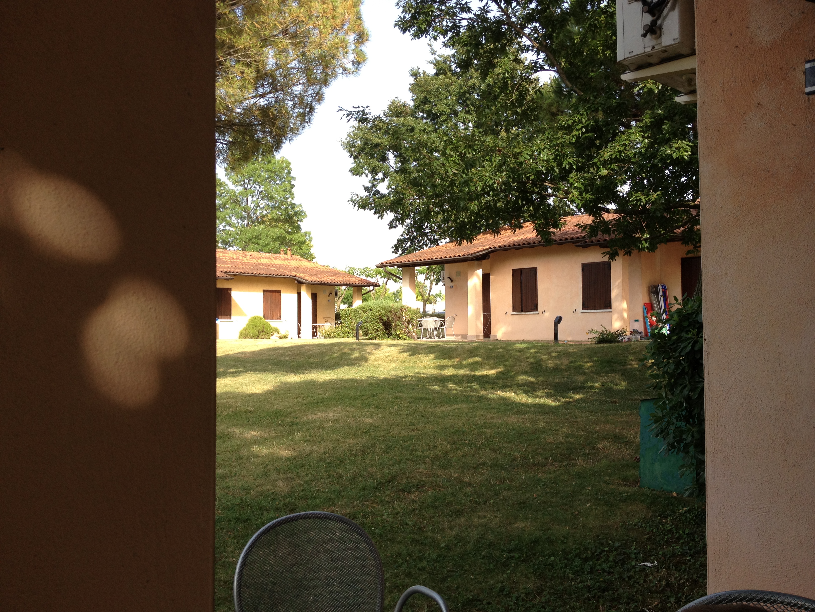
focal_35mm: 35
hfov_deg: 52.6
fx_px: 824
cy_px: 306
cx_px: 408
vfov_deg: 40.7
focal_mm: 4.28
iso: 64
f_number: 2.4
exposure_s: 1/424
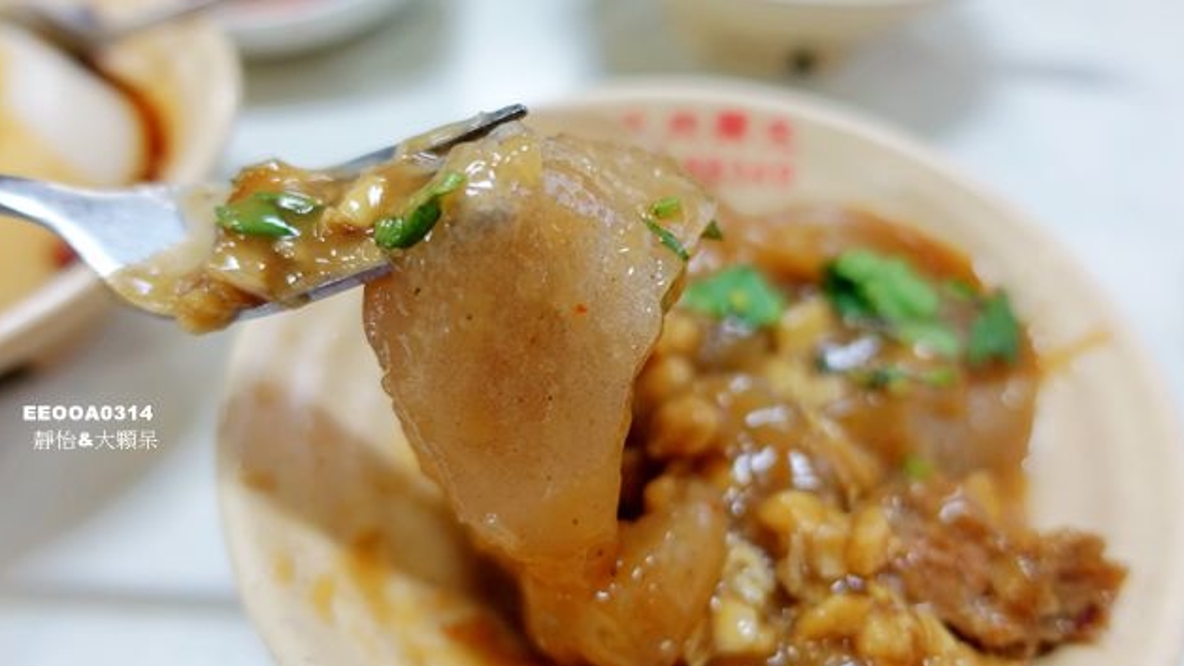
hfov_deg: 71.9
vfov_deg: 44.4
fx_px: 816
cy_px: 348
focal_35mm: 26
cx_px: 596
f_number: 1.8
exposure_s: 1/30
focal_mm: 8.8
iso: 250
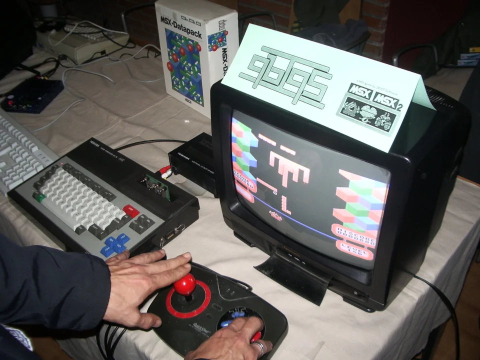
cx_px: 240
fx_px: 485
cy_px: 180
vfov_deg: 40.7
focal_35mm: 35
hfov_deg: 52.6
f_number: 2.6
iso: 100
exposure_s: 1/40
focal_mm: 5.8
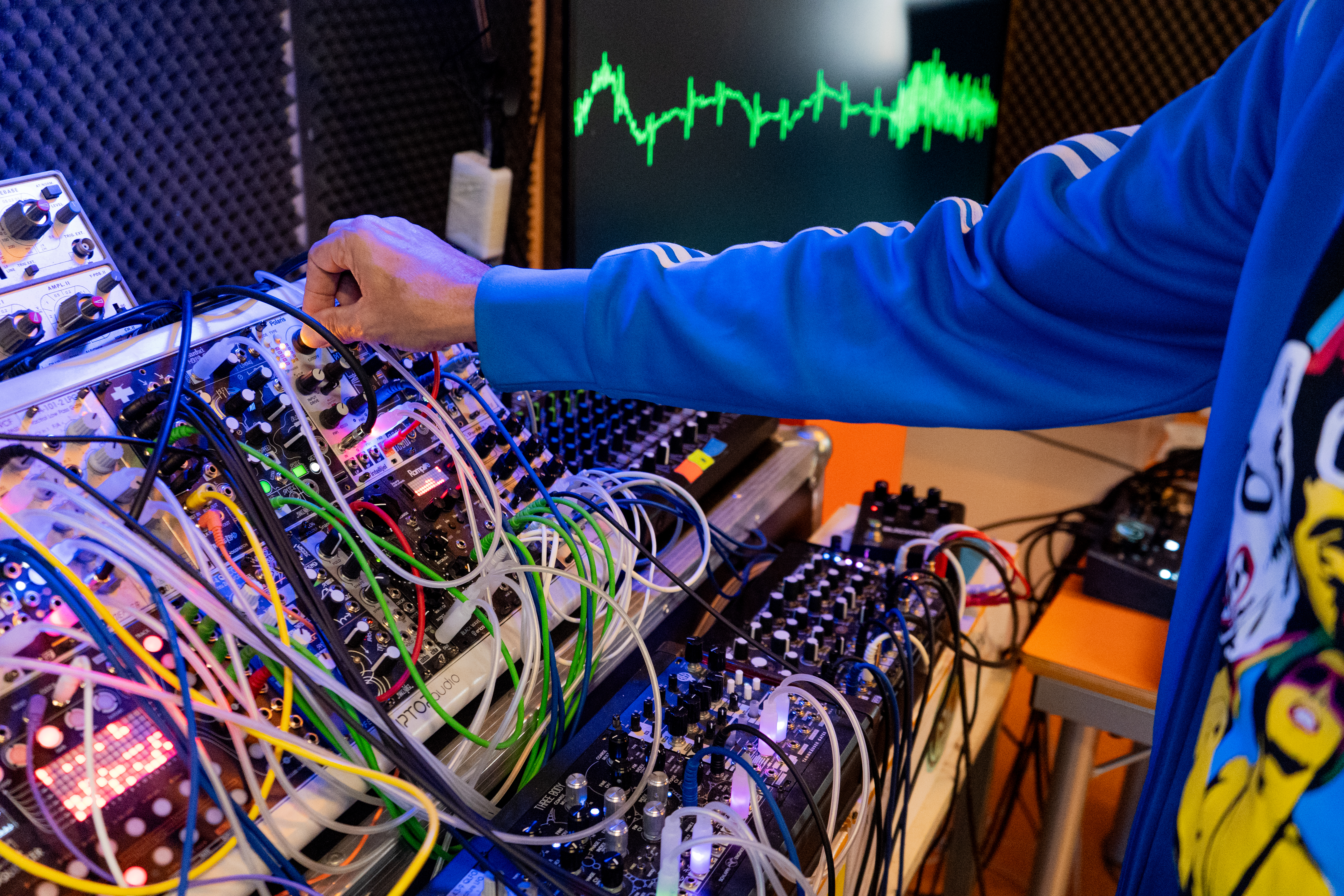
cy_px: 448
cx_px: 672
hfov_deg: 55.8
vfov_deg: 38.9
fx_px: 1269
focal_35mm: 34
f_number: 4
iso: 8000
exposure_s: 1/160
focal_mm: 34
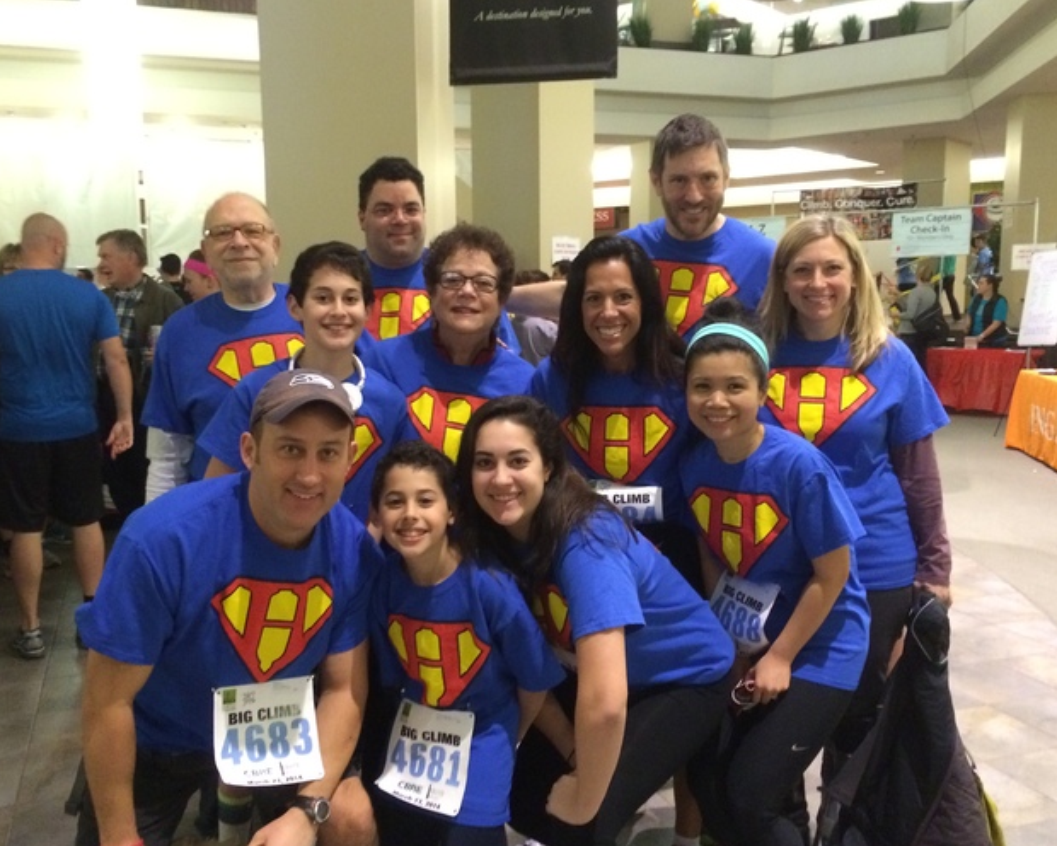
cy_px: 430
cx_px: 505
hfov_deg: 52.8
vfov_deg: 43.4
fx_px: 1064
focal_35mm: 34
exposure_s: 1/15
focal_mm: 4.12
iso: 320
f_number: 2.2
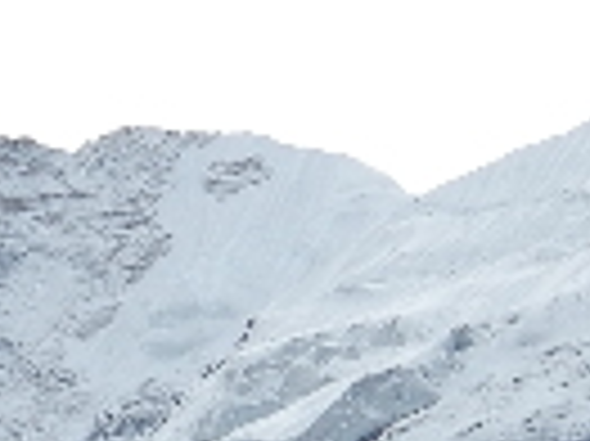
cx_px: 1225
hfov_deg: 3.0
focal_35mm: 647
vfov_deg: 2.3
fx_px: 11017
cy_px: 1084
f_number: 5
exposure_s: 1/640
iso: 160
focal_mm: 19.1
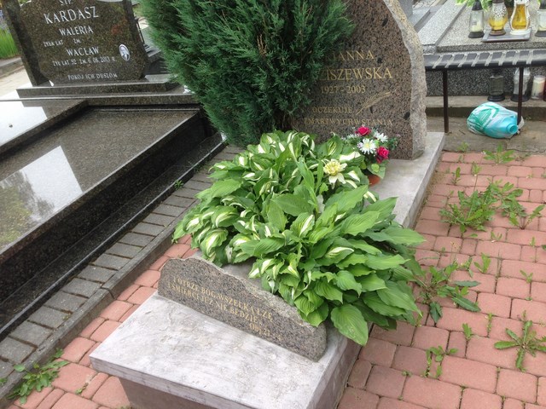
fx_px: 521
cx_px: 273
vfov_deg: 42.9
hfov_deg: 55.4
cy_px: 204
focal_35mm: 33
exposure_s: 1/536
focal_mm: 4.12
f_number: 2.4
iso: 50
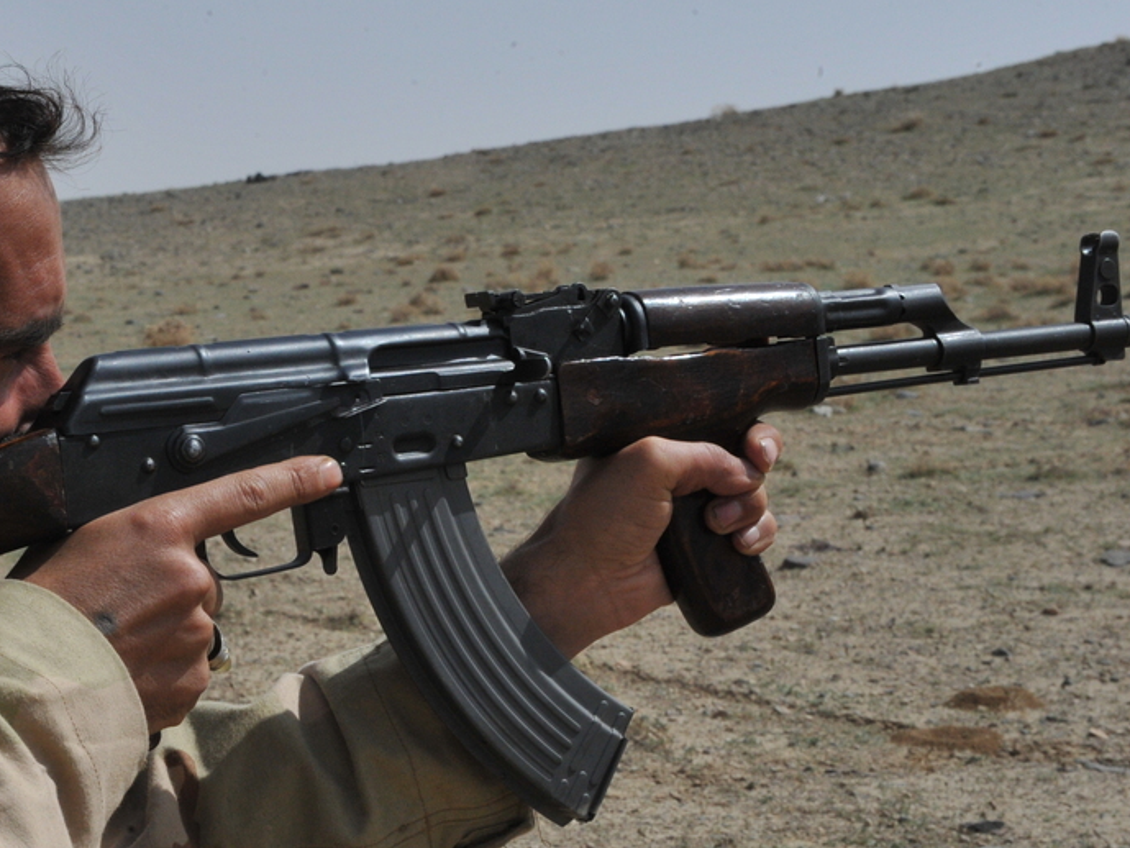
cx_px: 220
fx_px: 3004
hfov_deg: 21.0
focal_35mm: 92
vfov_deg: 16.0
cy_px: 611
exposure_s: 1/1600
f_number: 20
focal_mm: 55
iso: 2000
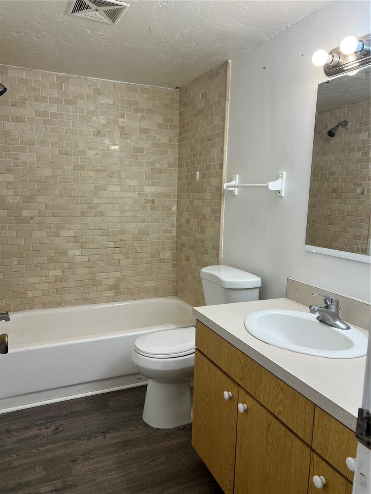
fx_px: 372
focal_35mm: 26
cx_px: 186
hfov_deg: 53.1
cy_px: 247
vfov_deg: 67.3
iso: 32
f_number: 1.5
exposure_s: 1/120
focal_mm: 5.7
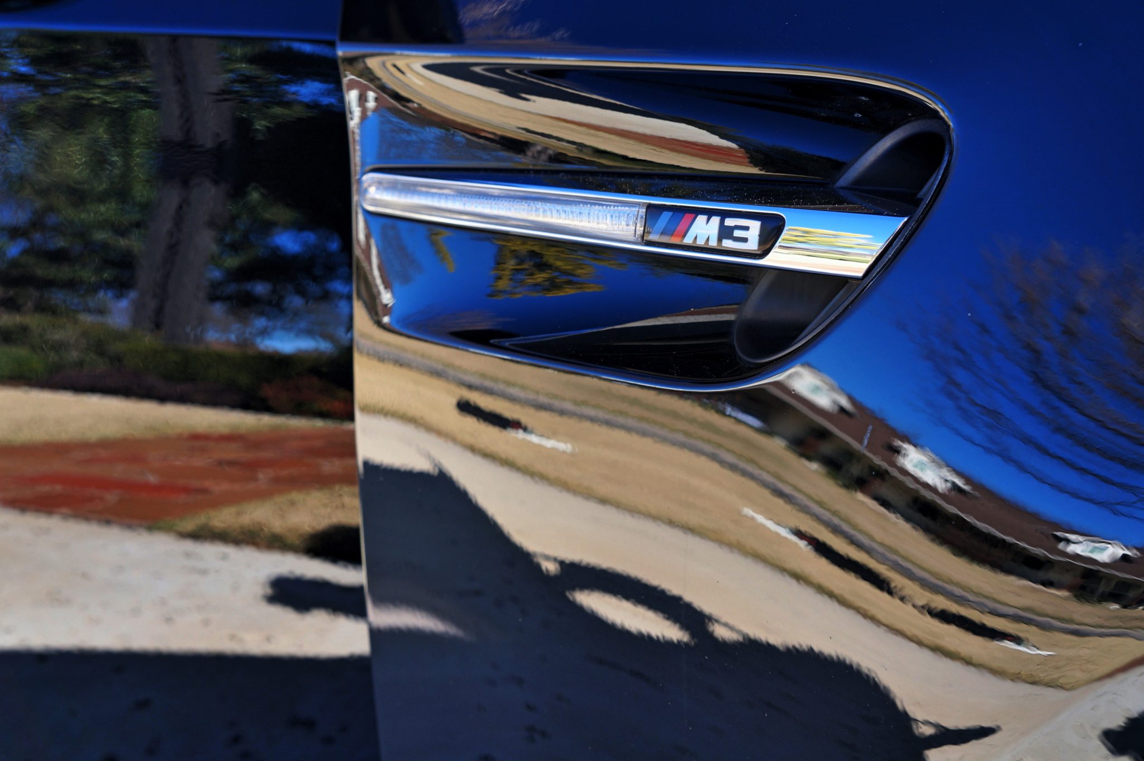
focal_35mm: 36
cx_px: 572
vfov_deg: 36.8
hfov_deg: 53.2
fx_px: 1143
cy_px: 380
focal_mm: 24
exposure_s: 1/80
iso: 100
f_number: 5.6
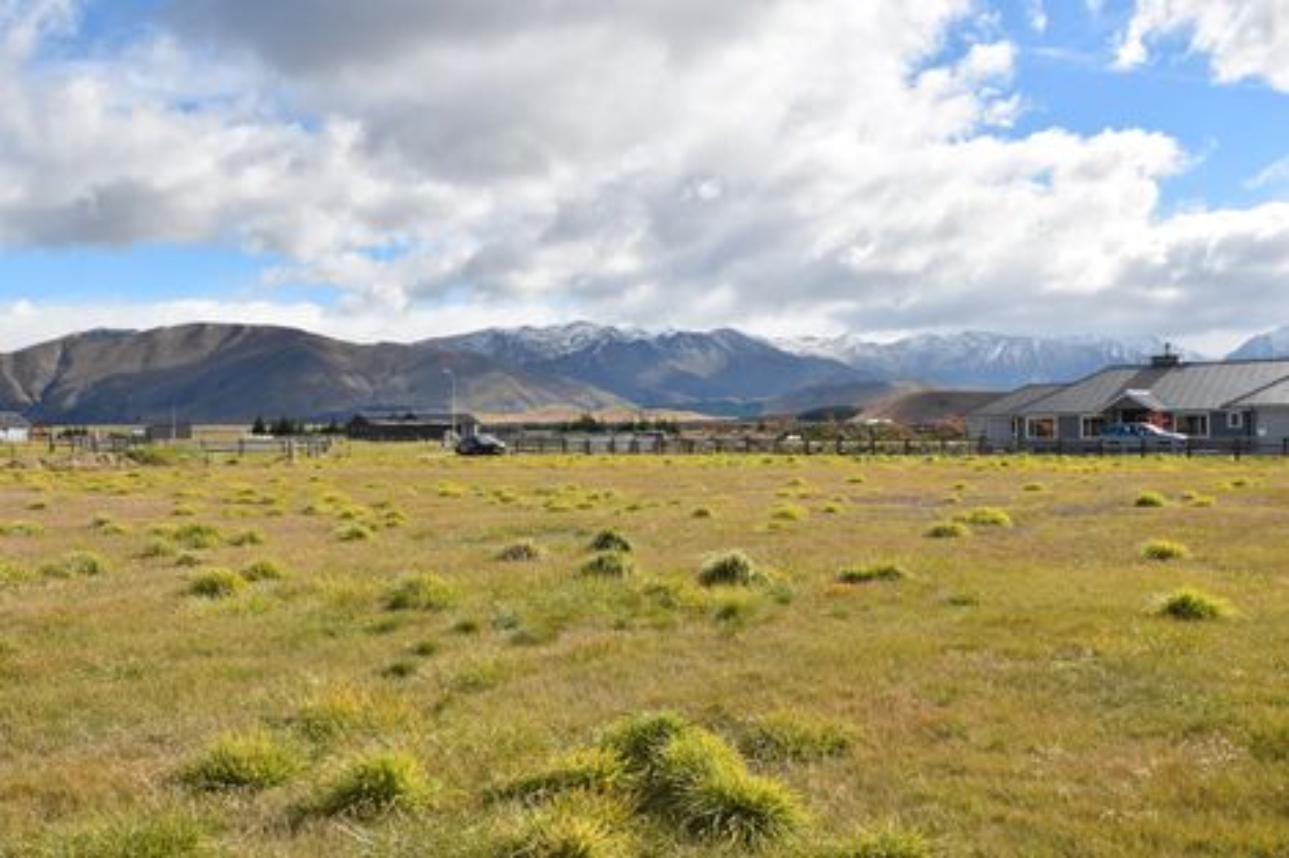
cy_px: 429
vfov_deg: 36.8
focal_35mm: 36
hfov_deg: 53.1
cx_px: 644
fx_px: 1288
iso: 100
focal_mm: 24
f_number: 13
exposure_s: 1/200
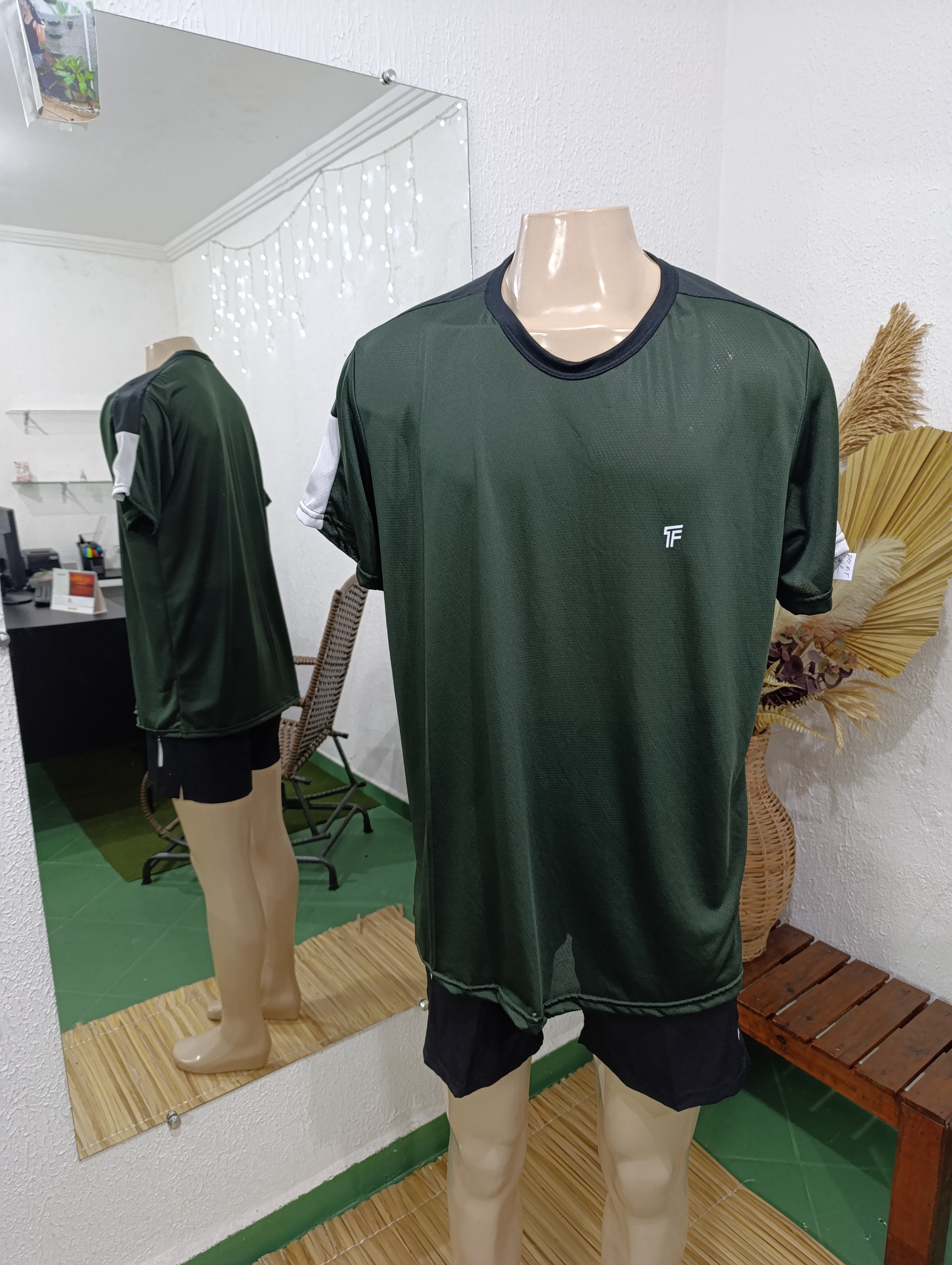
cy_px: 632
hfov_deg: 59.0
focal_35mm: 23
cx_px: 476
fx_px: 841
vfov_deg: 73.8
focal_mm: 6.14
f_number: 1.6
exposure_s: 1/40
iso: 1250
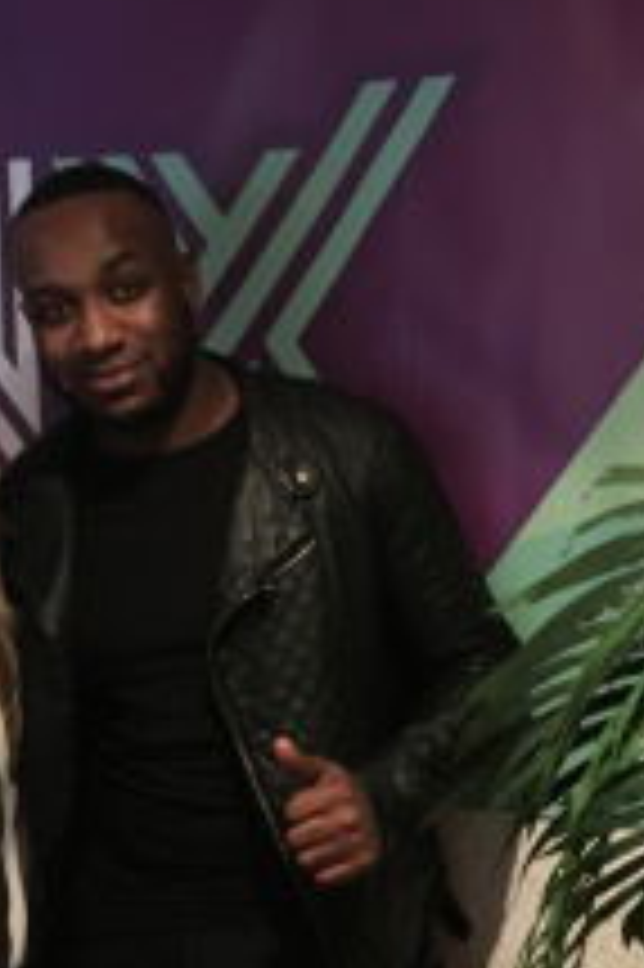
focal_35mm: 70
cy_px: 664
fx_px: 1881
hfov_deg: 19.4
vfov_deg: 28.6
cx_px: 356
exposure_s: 1/17
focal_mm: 4.15
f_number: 2.2
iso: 500
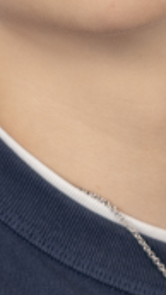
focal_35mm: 763
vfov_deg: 2.8
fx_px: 5985
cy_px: 39
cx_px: 34
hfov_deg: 1.6
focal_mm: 105
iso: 160
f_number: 4
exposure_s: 1/160
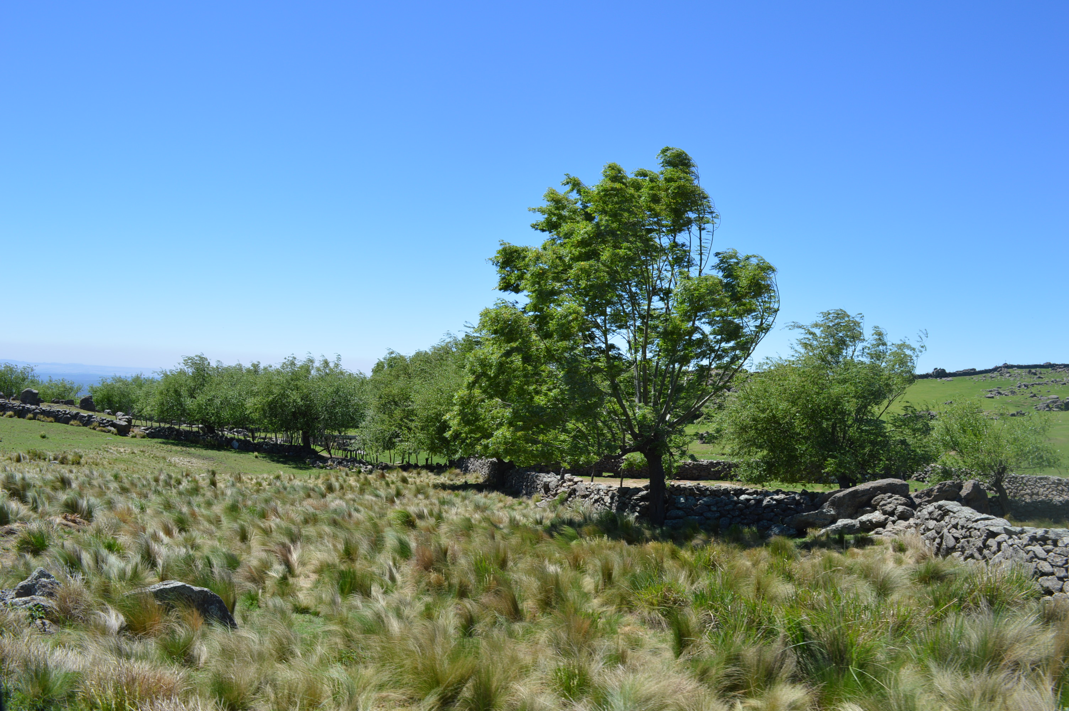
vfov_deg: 47.8
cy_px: 356
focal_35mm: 27
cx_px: 534
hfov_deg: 67.4
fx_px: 801
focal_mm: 18
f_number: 8
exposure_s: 1/250
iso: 100
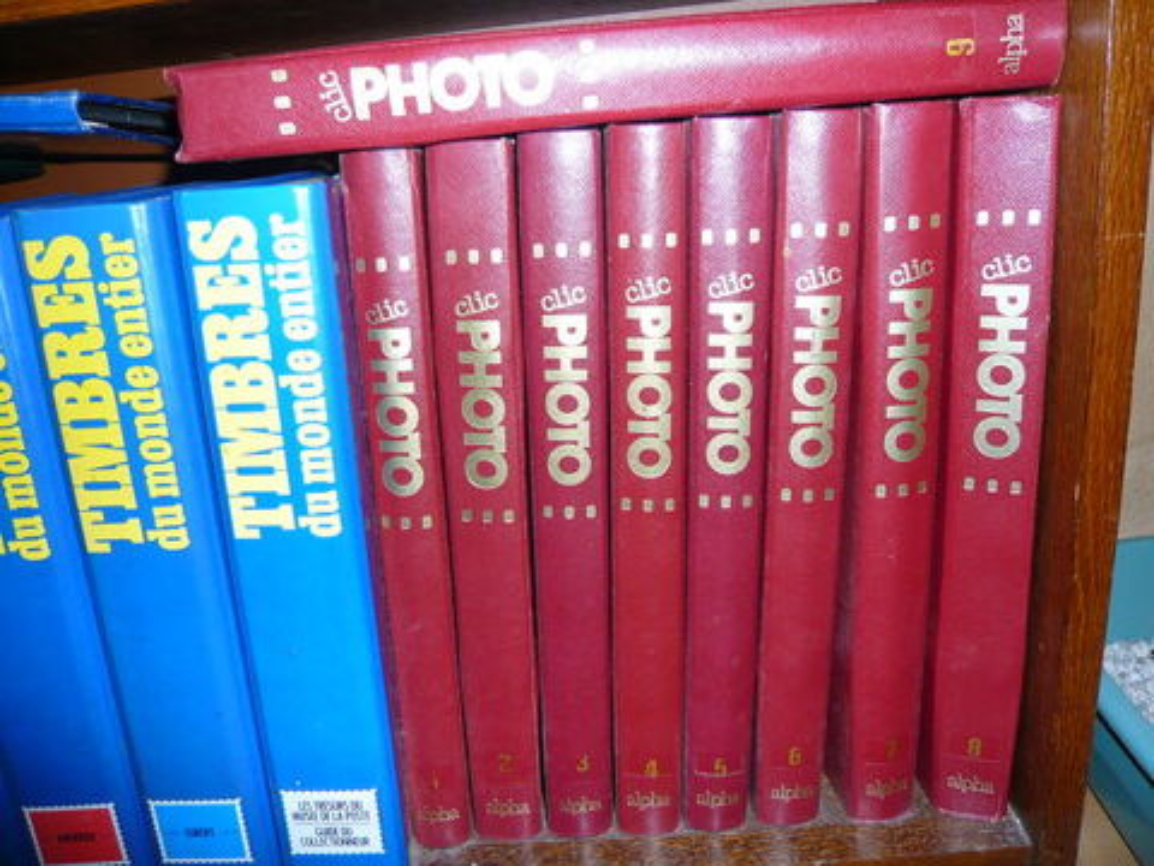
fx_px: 933
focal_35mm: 28
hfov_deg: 63.4
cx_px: 577
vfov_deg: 49.7
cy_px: 433
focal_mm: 4.6
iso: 100
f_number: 2.8
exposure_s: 1/30
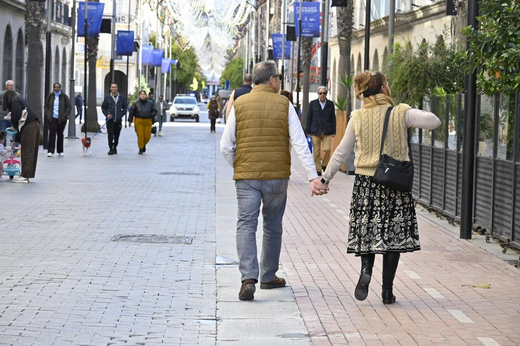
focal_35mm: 102
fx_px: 1473
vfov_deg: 13.4
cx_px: 260
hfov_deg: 20.0
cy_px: 173
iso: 800
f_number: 6.3
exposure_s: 1/400
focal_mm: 68
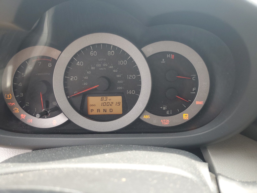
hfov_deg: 67.3
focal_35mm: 26
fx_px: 193
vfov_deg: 53.1
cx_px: 128
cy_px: 96
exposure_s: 1/164
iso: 50
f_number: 1.5
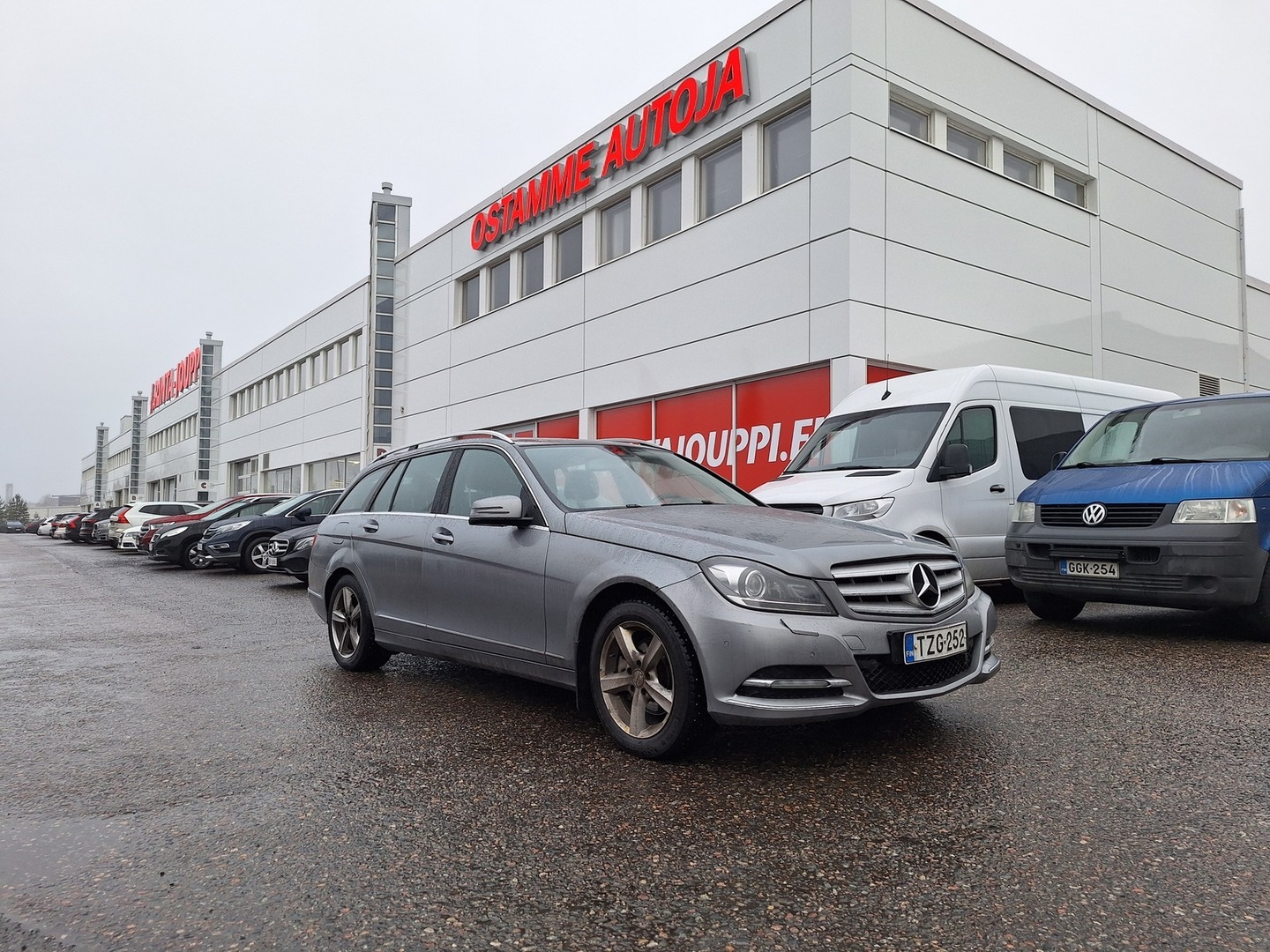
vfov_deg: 58.9
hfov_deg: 73.9
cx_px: 635
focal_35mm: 23
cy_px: 476
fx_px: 844
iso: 40
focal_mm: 5.54
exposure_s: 1/123
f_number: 1.8
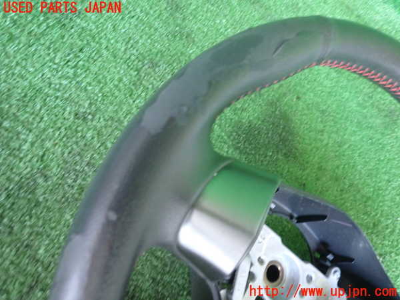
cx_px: 200
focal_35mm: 25
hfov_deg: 69.4
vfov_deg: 54.9
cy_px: 150
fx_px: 289
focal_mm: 4.5
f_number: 2
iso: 800
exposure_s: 1/30
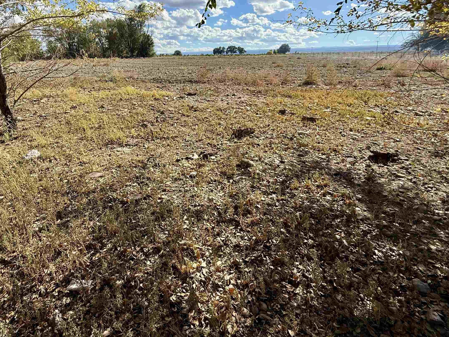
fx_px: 259
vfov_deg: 64.5
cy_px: 117
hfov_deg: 81.0
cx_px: 186
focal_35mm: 20
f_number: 2.2
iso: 64
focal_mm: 2.22
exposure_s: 1/1848
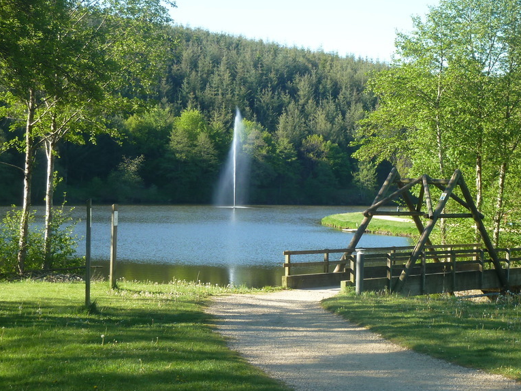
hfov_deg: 24.7
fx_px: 1189
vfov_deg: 18.7
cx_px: 275
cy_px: 198
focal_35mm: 79
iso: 80
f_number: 3.9
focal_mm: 9.7
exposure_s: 1/125
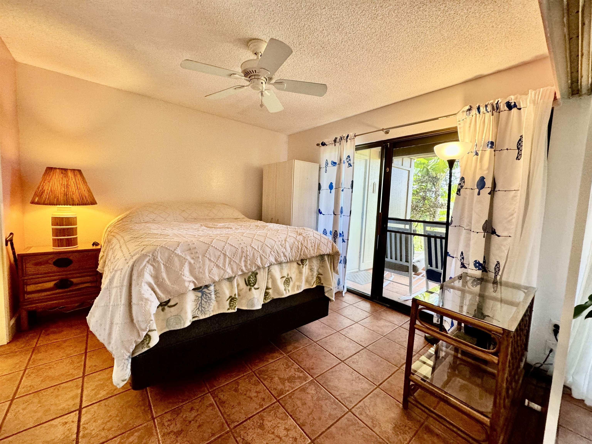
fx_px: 239
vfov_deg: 85.7
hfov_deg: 102.1
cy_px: 222
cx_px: 296
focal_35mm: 14
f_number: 2.2
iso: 250
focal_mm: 2.22
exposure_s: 1/120
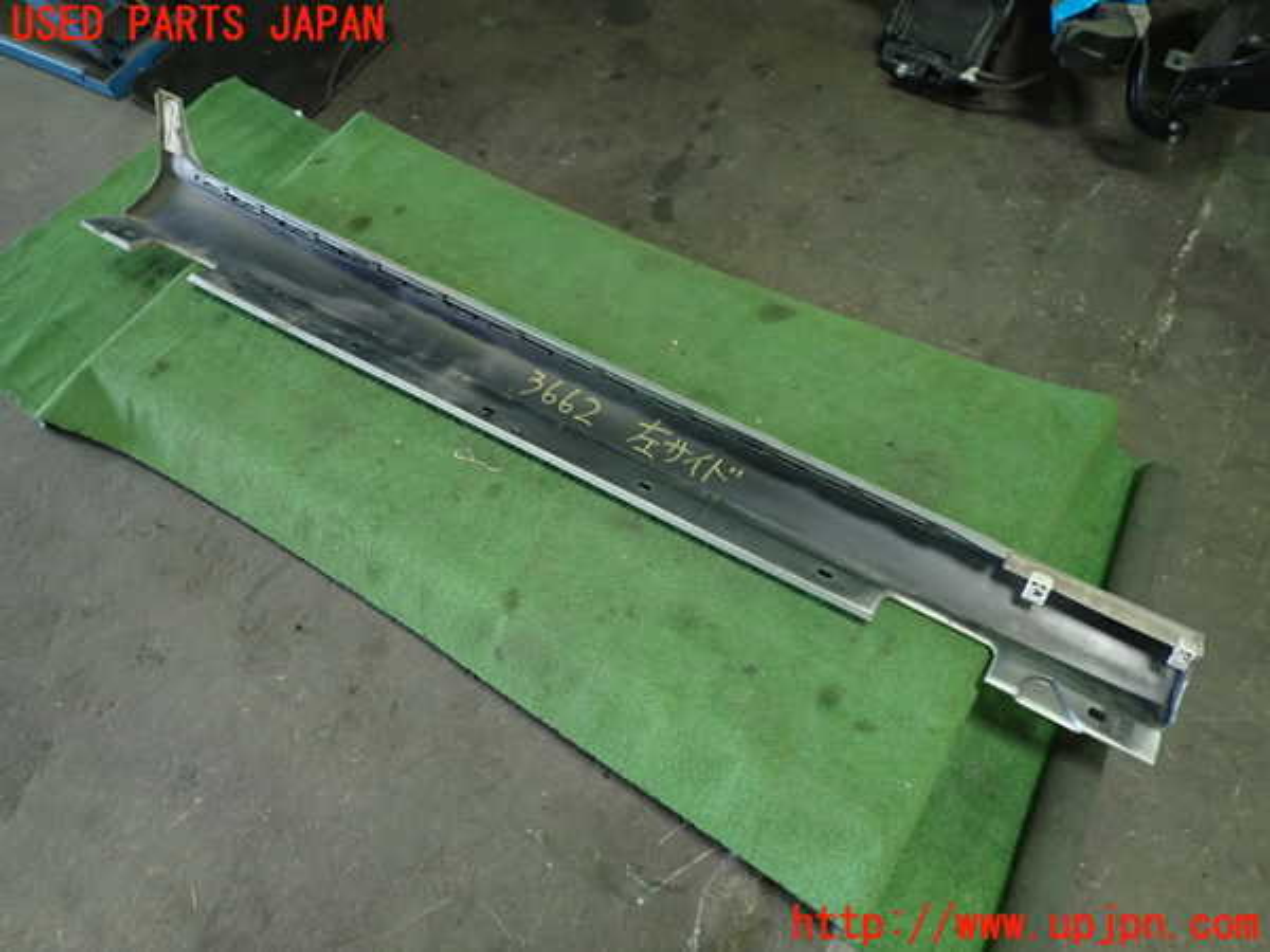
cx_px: 635
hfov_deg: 69.4
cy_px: 476
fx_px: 917
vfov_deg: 54.9
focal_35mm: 25
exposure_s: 1/30
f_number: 2
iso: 250
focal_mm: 4.5
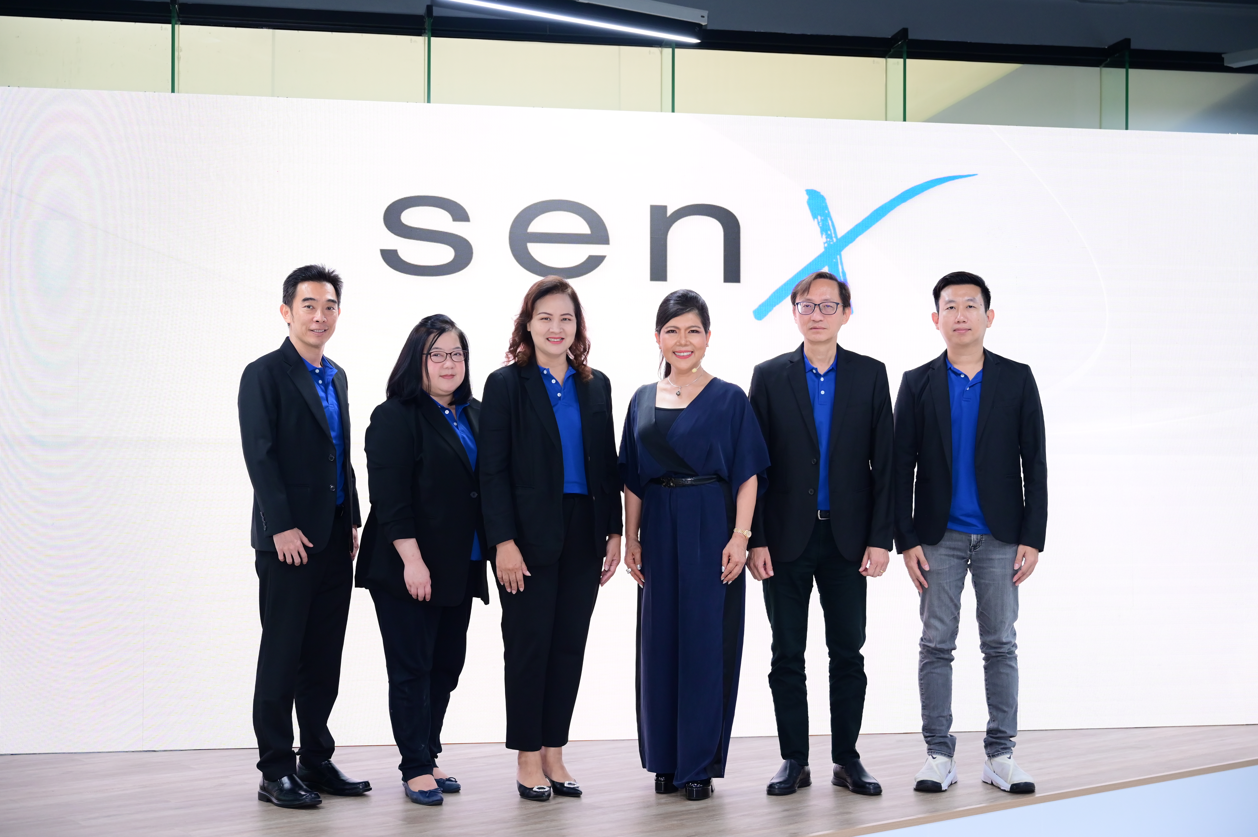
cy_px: 418
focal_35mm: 51
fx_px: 1781
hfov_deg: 38.9
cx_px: 629
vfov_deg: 26.4
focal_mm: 51
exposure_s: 1/200
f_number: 2.8
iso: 1600
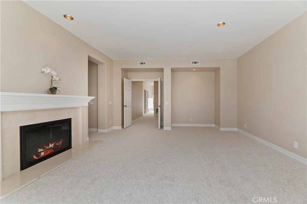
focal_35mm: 14
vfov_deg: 81.1
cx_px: 154
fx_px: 119
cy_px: 102
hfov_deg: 104.3
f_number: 10
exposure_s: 1/50
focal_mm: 14
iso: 500
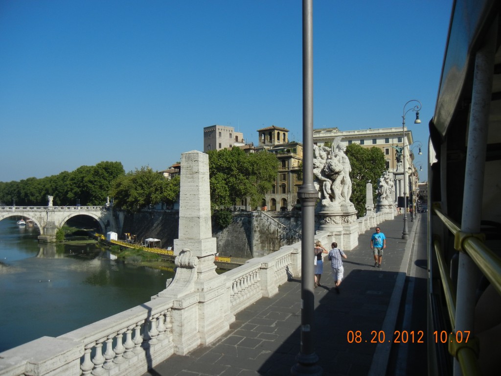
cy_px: 188
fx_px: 434
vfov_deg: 46.8
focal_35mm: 30
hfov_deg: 60.0
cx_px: 250
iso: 160
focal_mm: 5.4
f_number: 7
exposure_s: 1/639
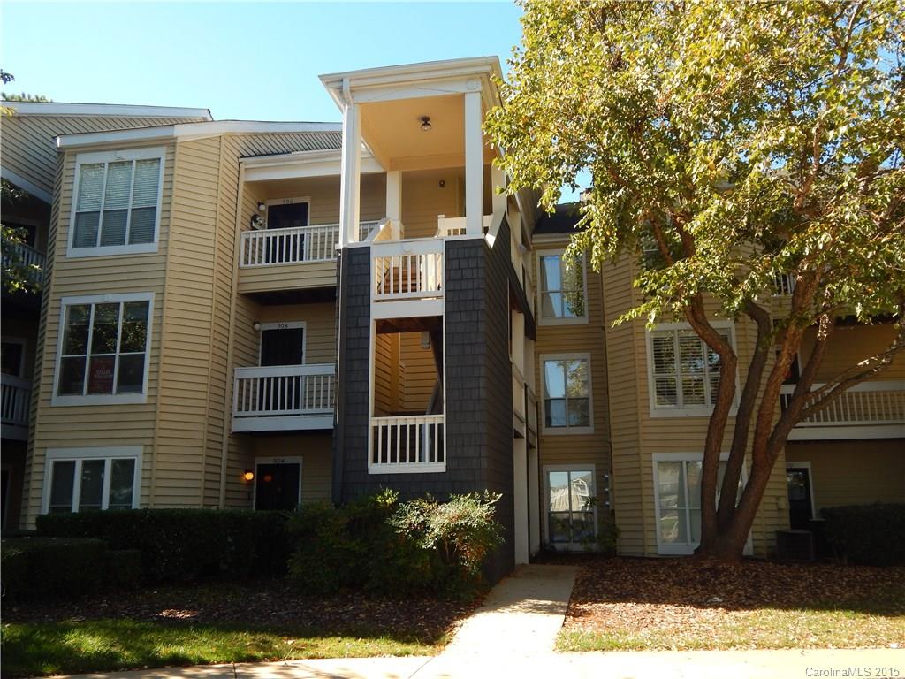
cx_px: 452
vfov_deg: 45.4
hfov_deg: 58.4
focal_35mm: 31
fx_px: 810
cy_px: 340
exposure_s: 1/400
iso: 125
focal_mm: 5.6
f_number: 3.2
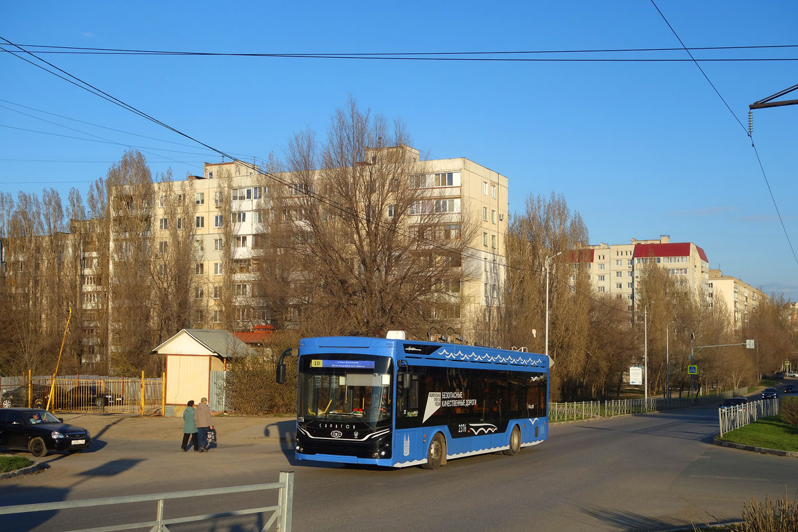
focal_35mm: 39
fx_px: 864
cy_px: 266
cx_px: 399
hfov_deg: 49.6
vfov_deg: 34.2
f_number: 6.3
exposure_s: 1/500
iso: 125
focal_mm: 14.4
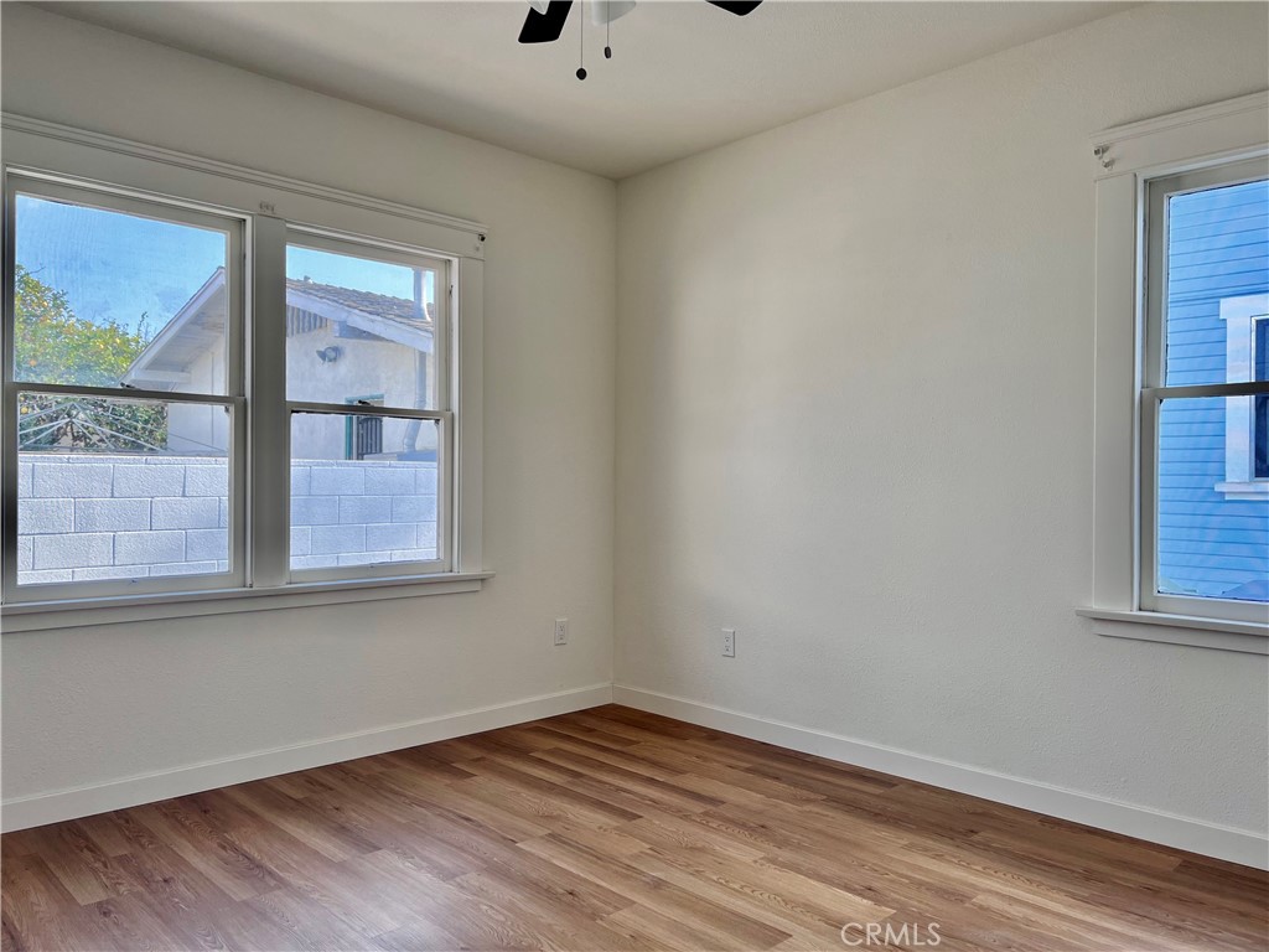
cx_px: 634
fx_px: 953
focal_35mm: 26
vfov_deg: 53.1
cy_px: 476
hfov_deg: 67.3
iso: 50
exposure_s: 1/279
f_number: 1.5
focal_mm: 5.7
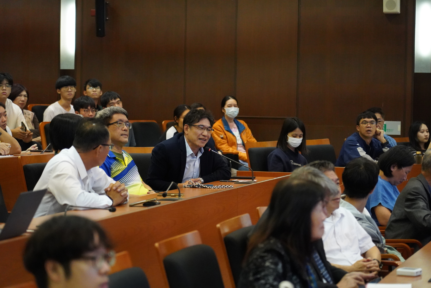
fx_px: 1257
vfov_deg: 13.0
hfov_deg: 19.5
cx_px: 216
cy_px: 144
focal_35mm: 105
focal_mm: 105
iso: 12800
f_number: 4
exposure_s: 1/800
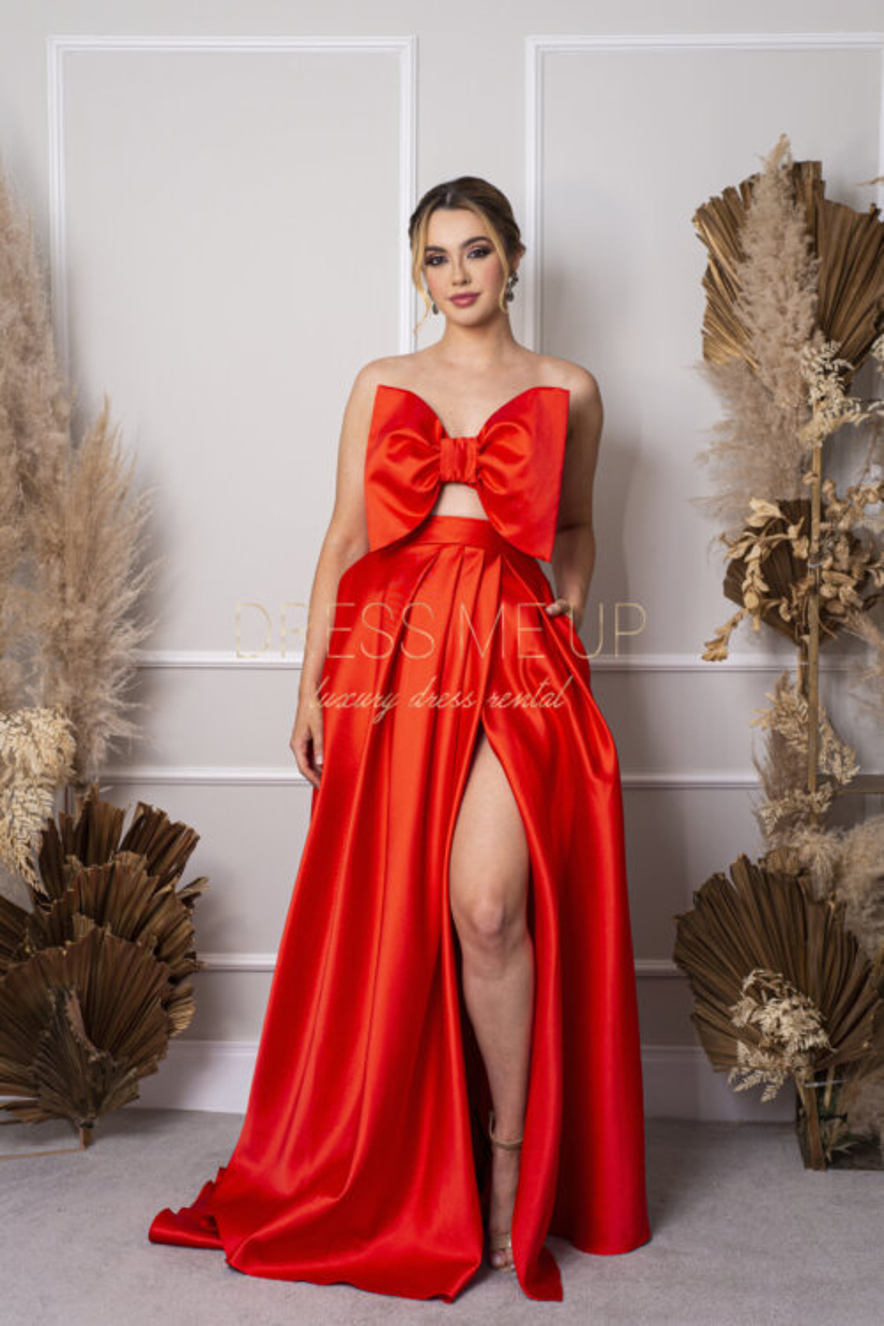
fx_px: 1842
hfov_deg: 27.0
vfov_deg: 39.6
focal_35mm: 50
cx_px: 442
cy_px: 663
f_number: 4.5
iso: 100
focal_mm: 50
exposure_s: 1/80
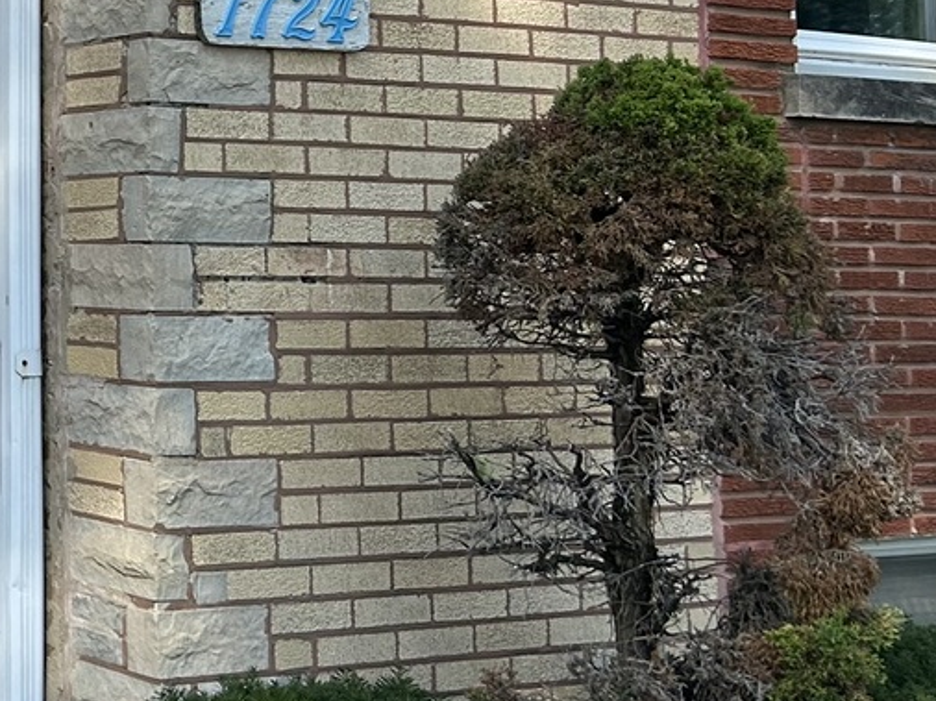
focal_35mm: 74
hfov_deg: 23.0
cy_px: 59
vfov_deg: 19.5
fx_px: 2000
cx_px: -331
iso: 50
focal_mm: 5.7
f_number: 1.5
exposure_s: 1/2571
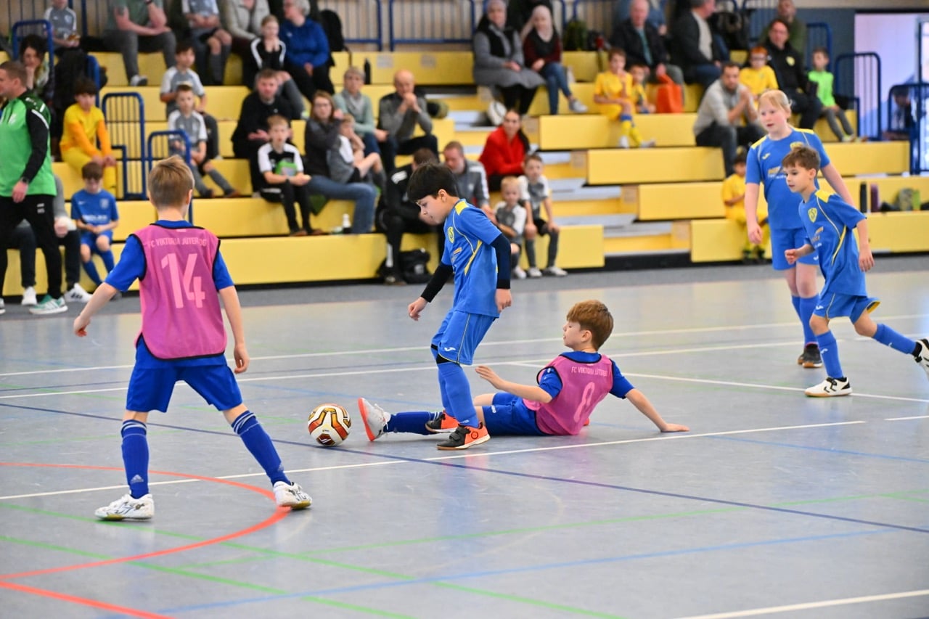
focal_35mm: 125
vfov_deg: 11.0
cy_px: 310
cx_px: 464
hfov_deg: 16.4
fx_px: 3225
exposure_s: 1/1000
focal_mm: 125
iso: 8000
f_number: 3.5
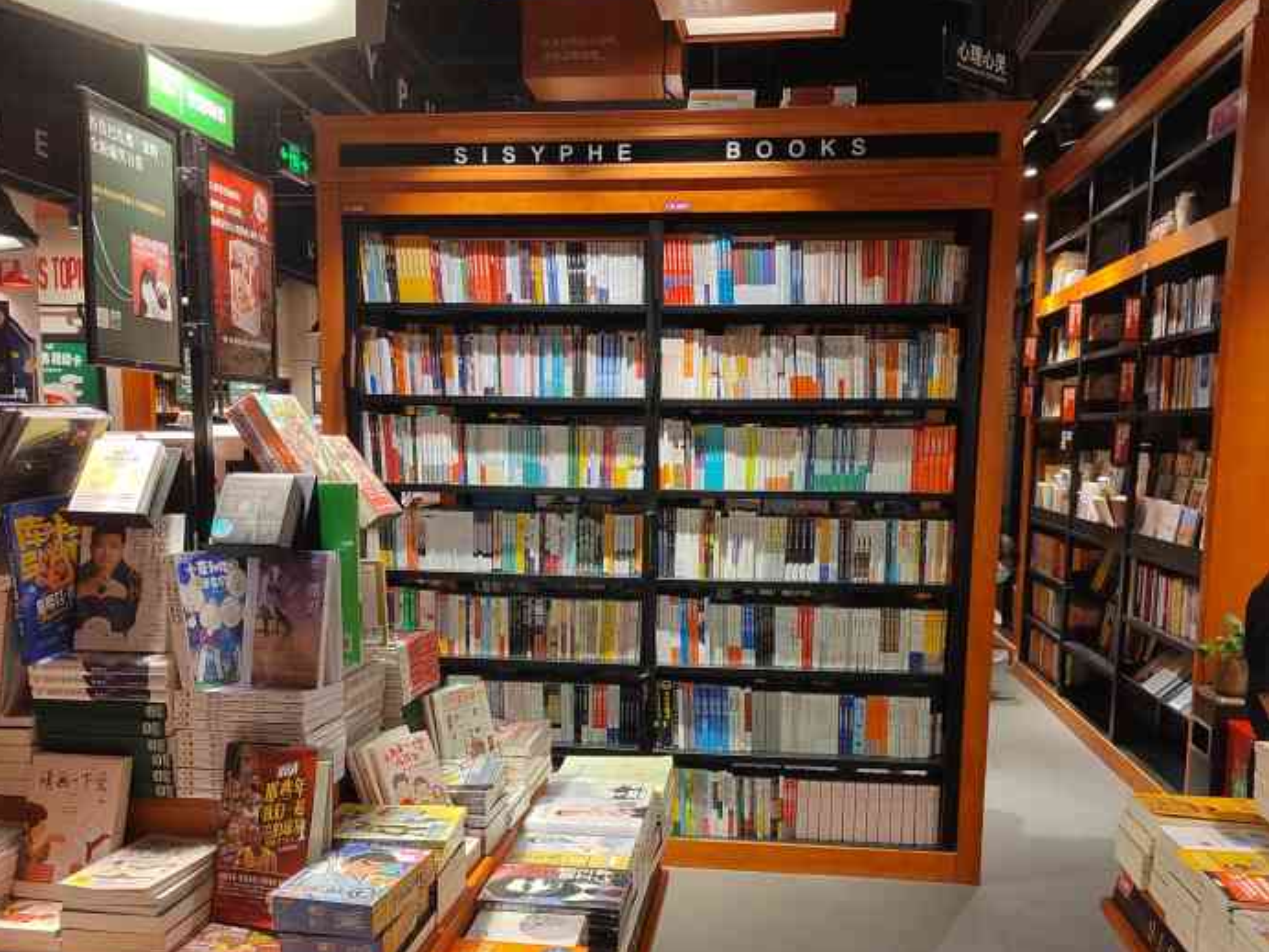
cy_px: 597
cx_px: 631
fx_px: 1136
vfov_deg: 45.1
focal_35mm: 31
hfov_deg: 58.4
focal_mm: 5.52
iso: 1103
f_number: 1.9
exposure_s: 1/100
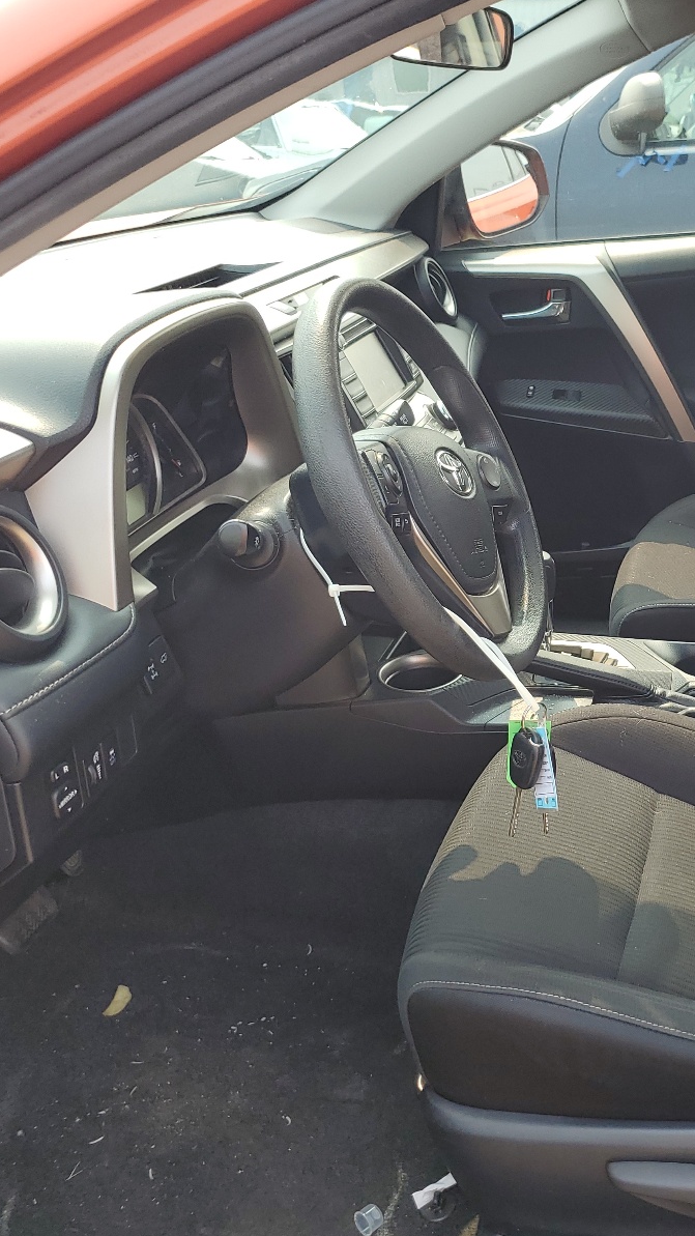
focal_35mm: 38
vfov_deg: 52.8
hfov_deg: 29.3
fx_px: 1245
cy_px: 620
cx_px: 679
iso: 50
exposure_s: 1/526
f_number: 1.5
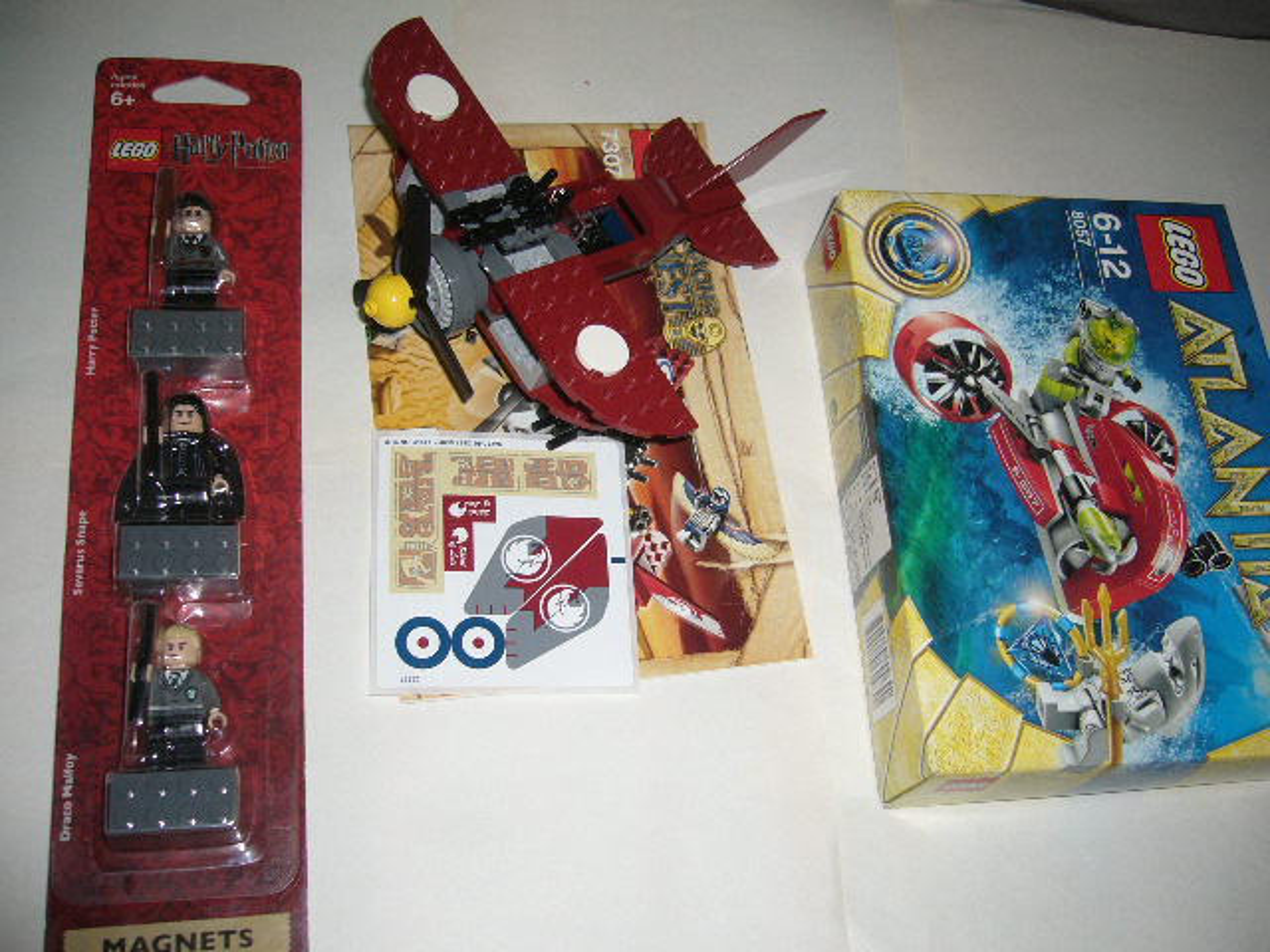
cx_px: 635
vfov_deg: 40.7
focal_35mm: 35
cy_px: 476
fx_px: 1284
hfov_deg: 52.6
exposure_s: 1/60
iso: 100
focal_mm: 5.8
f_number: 2.8
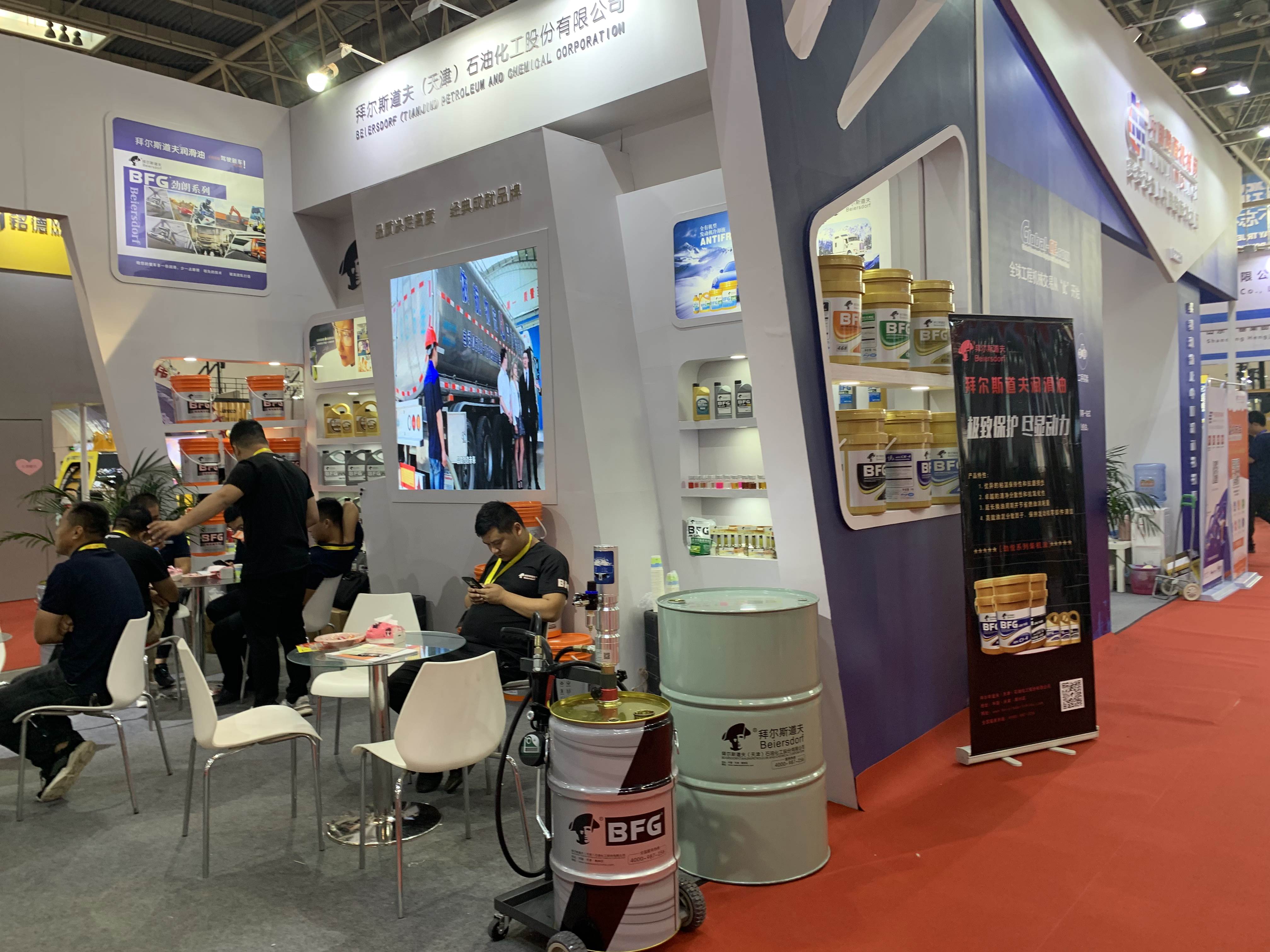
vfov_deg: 53.1
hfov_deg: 67.3
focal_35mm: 26
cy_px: 476
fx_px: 954
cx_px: 635
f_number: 1.8
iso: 80
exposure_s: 1/100
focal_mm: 4.25
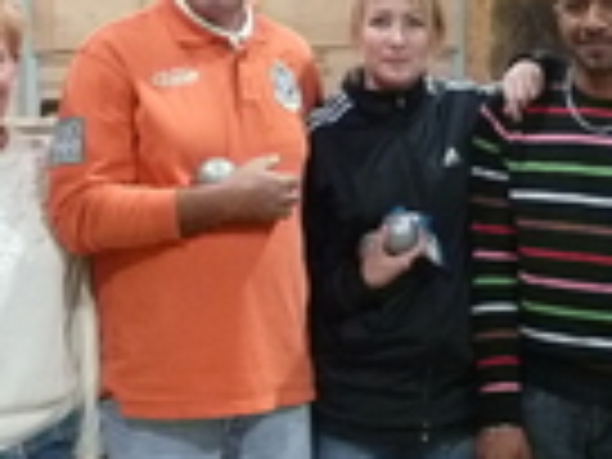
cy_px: 250
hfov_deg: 16.8
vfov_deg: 12.7
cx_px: 281
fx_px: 2069
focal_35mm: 117
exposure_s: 1/10
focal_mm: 6.5
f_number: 3.6
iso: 400
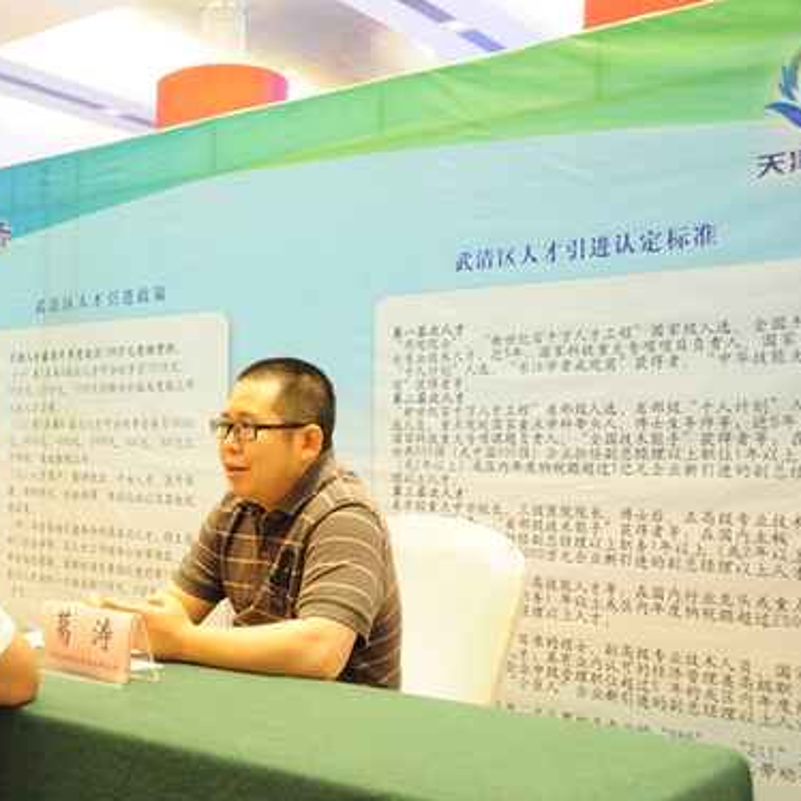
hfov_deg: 36.7
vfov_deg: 37.6
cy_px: 402
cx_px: 206
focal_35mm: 45
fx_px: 1178
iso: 3200
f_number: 5
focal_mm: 35
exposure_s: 1/30
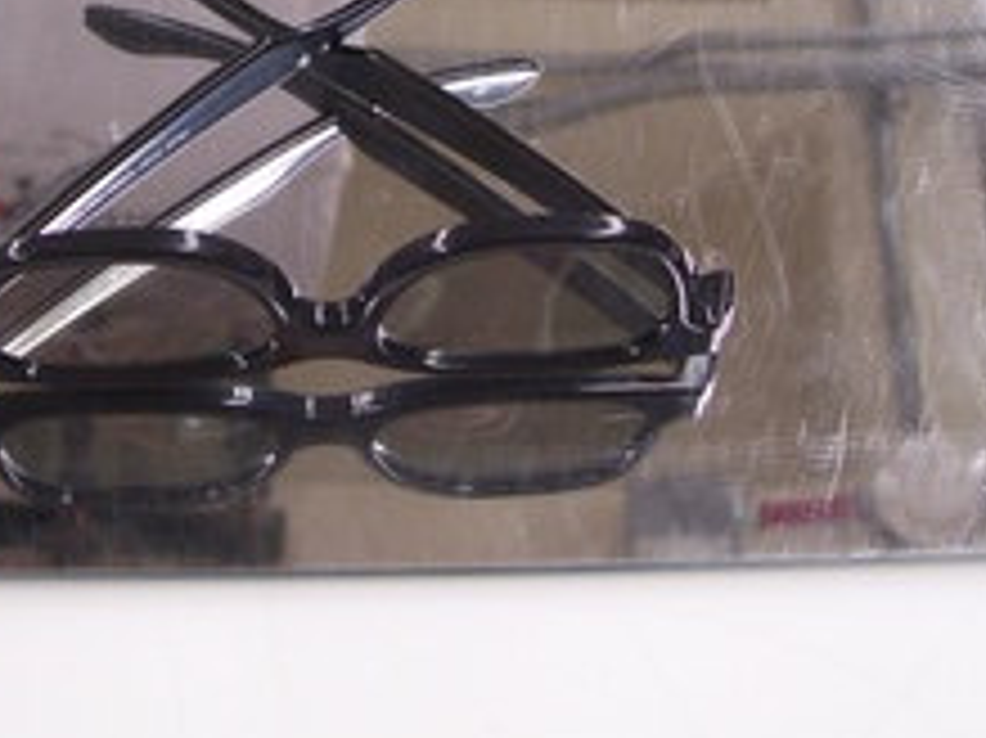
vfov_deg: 17.7
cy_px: -4
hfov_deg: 24.1
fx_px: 2306
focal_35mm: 81
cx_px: 365
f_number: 2.8
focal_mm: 7.8
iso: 160
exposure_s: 1/30
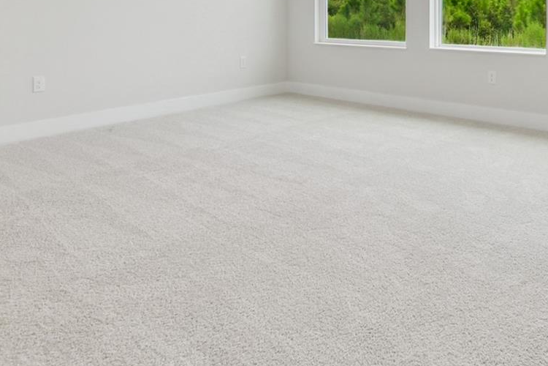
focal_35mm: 32
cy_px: 16
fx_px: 487
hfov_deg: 57.6
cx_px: 360
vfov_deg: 37.5
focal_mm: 10
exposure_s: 1/25
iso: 100
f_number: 7.1
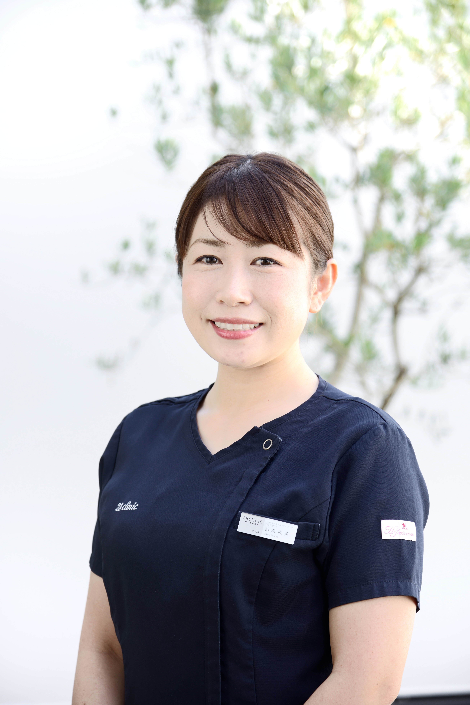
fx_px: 2348
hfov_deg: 11.4
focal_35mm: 120
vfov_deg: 17.1
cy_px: 352
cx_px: 235
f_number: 5.6
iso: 100
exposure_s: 1/125
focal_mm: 120
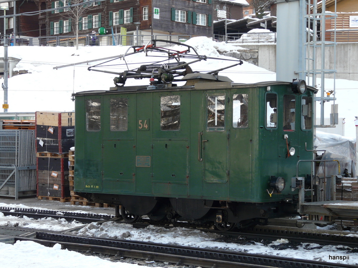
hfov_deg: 25.3
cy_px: 134
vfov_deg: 19.1
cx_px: 179
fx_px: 796
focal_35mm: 77
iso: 100
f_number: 4
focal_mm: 12.6
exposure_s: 1/100
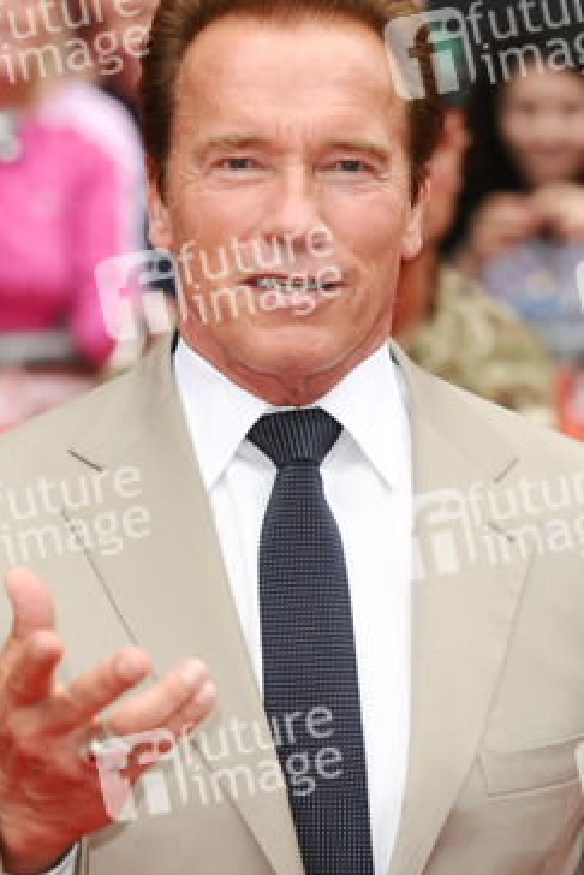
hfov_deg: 6.2
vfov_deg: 9.2
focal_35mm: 223
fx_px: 5410
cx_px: 290
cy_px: 404
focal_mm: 135
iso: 320
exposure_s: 1/200
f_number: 4.5
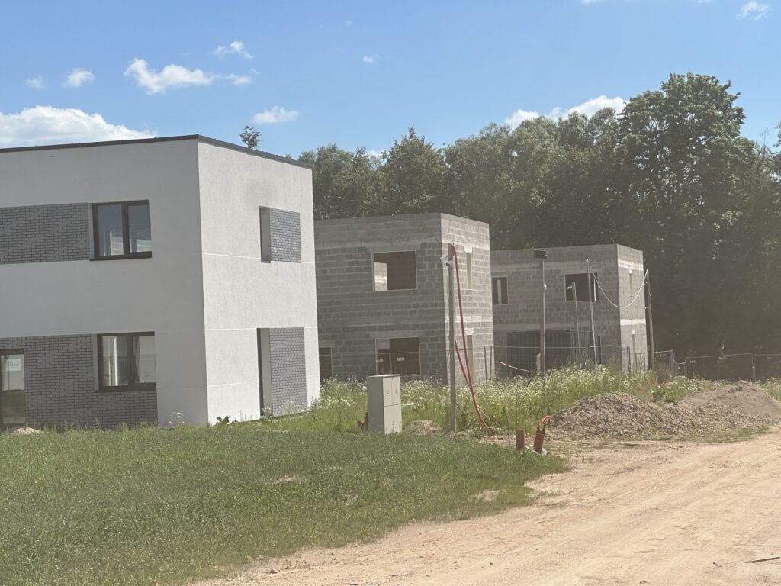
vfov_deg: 19.1
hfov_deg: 25.3
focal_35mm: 77
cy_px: 293
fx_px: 1737
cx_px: 390
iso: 32
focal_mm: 9
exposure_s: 1/1054
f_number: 2.8
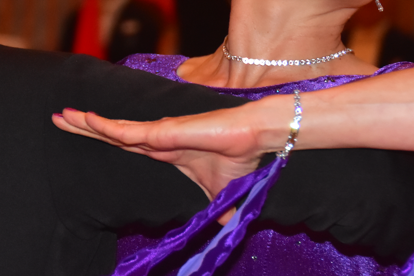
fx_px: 3576
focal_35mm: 311
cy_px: 32
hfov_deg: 6.6
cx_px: 89
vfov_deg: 4.4
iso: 2500
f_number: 5
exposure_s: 1/160
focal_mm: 82
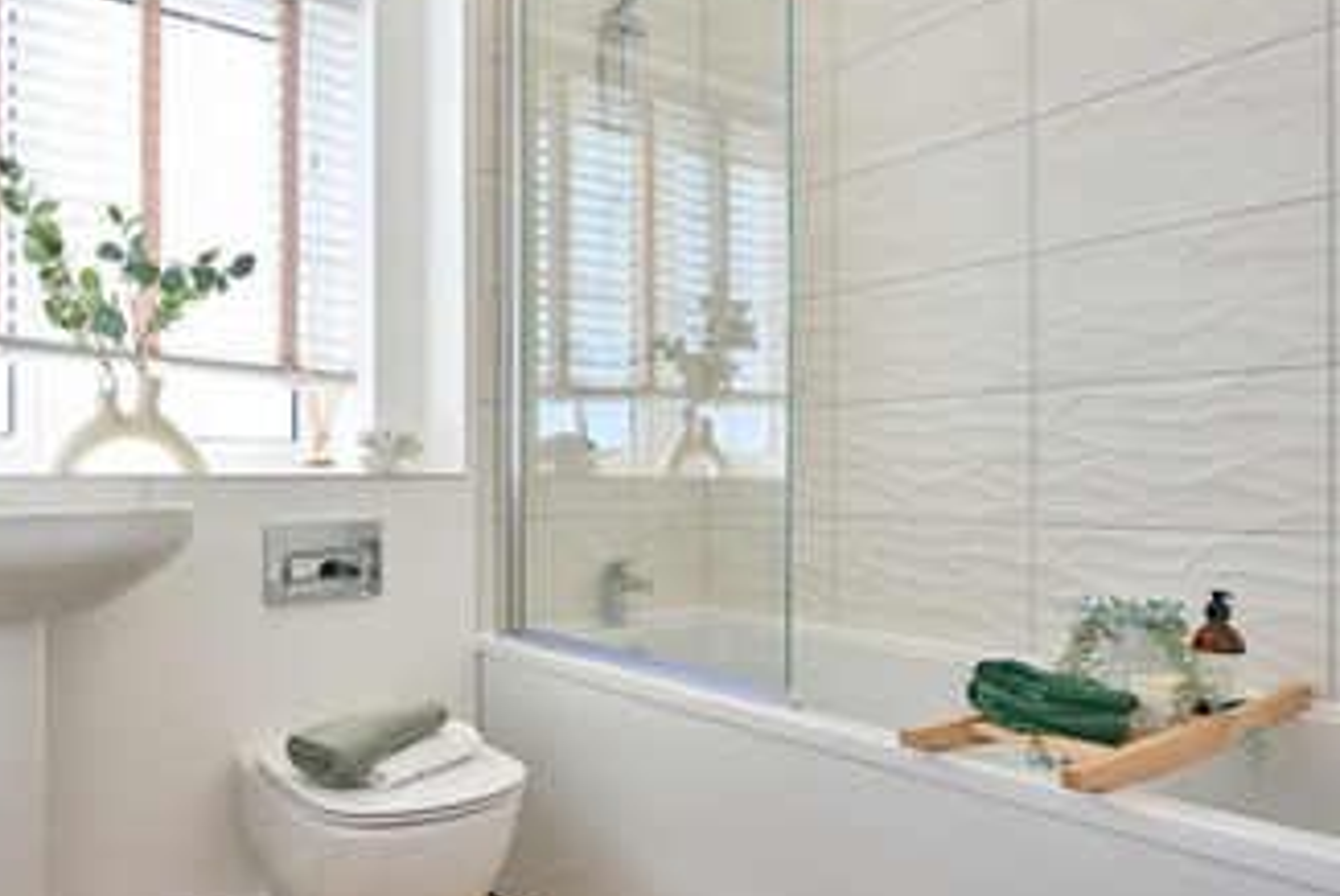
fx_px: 948
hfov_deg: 70.0
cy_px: 464
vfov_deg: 50.6
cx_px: 555
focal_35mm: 25
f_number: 10
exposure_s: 1/6
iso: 100
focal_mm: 17.3
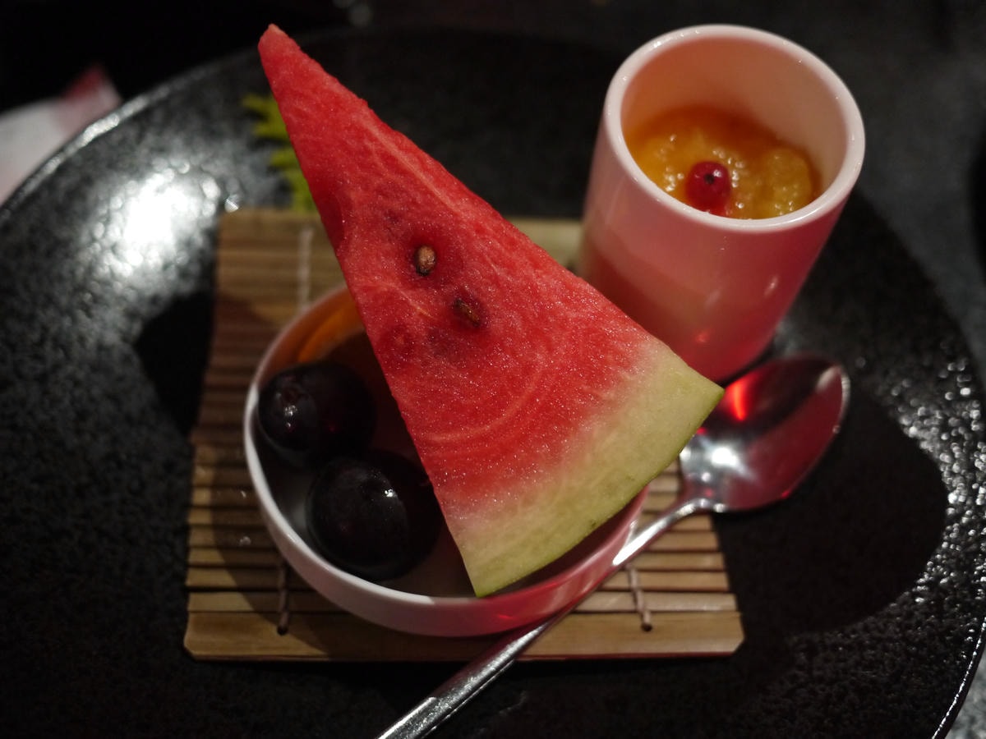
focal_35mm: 40
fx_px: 1139
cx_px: 493
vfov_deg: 36.0
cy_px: 370
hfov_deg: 46.8
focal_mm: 20
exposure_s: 1/25
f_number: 1.7
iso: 800
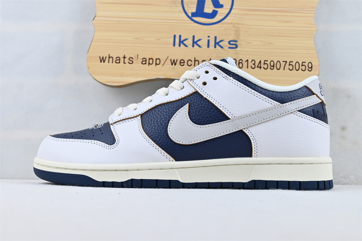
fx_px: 490
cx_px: 181
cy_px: 120
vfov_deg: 27.7
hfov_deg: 40.5
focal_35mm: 49
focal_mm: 32.5
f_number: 5
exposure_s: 1/50
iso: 100
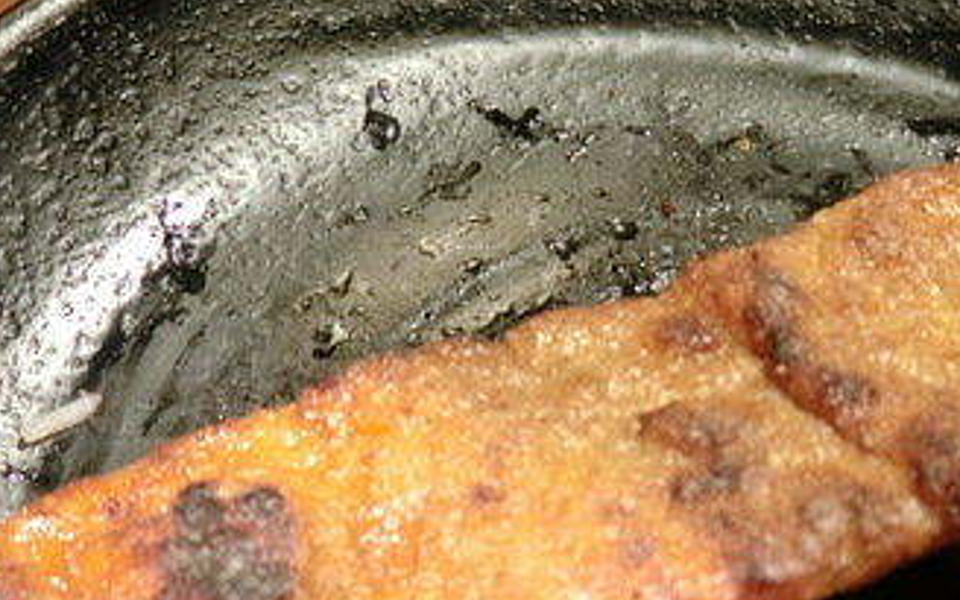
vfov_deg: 13.5
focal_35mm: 97
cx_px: 673
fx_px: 2538
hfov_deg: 21.3
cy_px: 395
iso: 100
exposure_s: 1/8
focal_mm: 11.1
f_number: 3.7
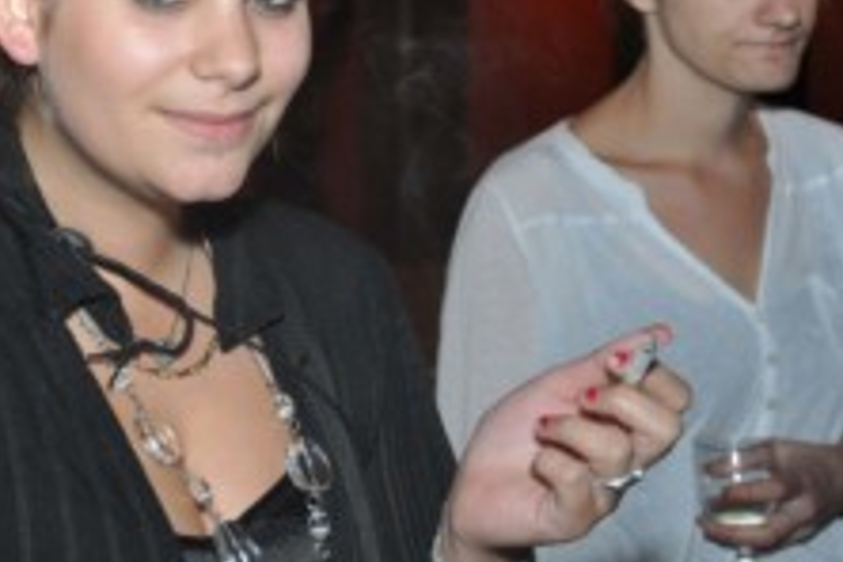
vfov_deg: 10.1
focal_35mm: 135
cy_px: 68
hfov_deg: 15.1
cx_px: 201
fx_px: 3161
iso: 800
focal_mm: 40
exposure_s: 1/60
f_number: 4.5
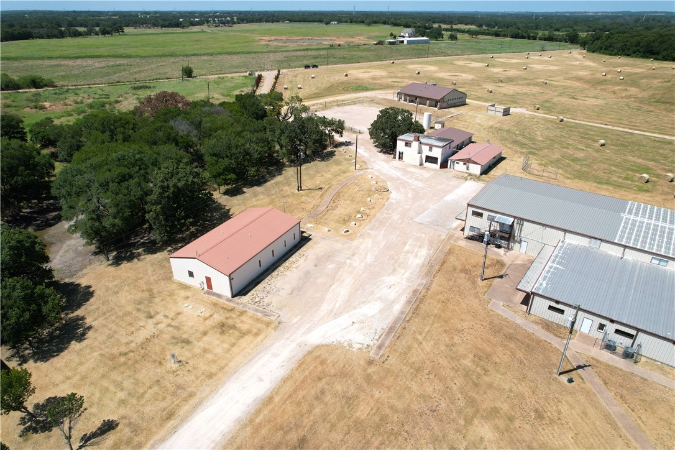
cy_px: 225
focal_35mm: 22
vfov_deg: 57.2
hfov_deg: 78.6
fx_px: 412
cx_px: 338
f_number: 2.8
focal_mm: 8.38
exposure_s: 1/2500
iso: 110
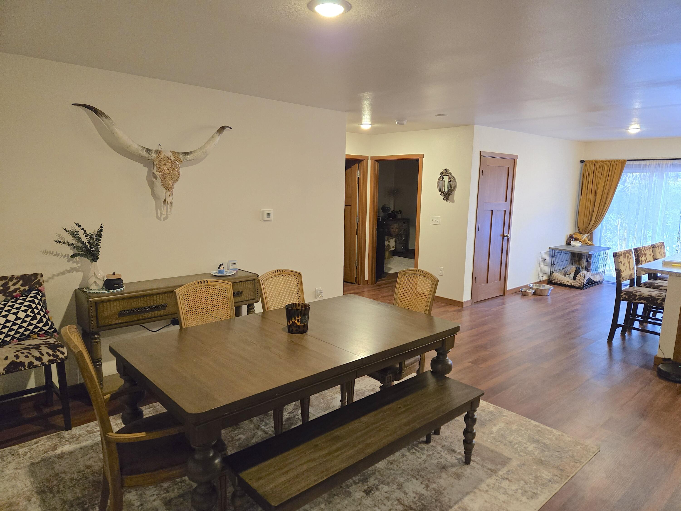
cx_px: 340
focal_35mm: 23
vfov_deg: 58.9
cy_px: 256
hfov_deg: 73.9
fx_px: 452
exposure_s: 1/120
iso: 640
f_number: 1.8
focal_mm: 5.4
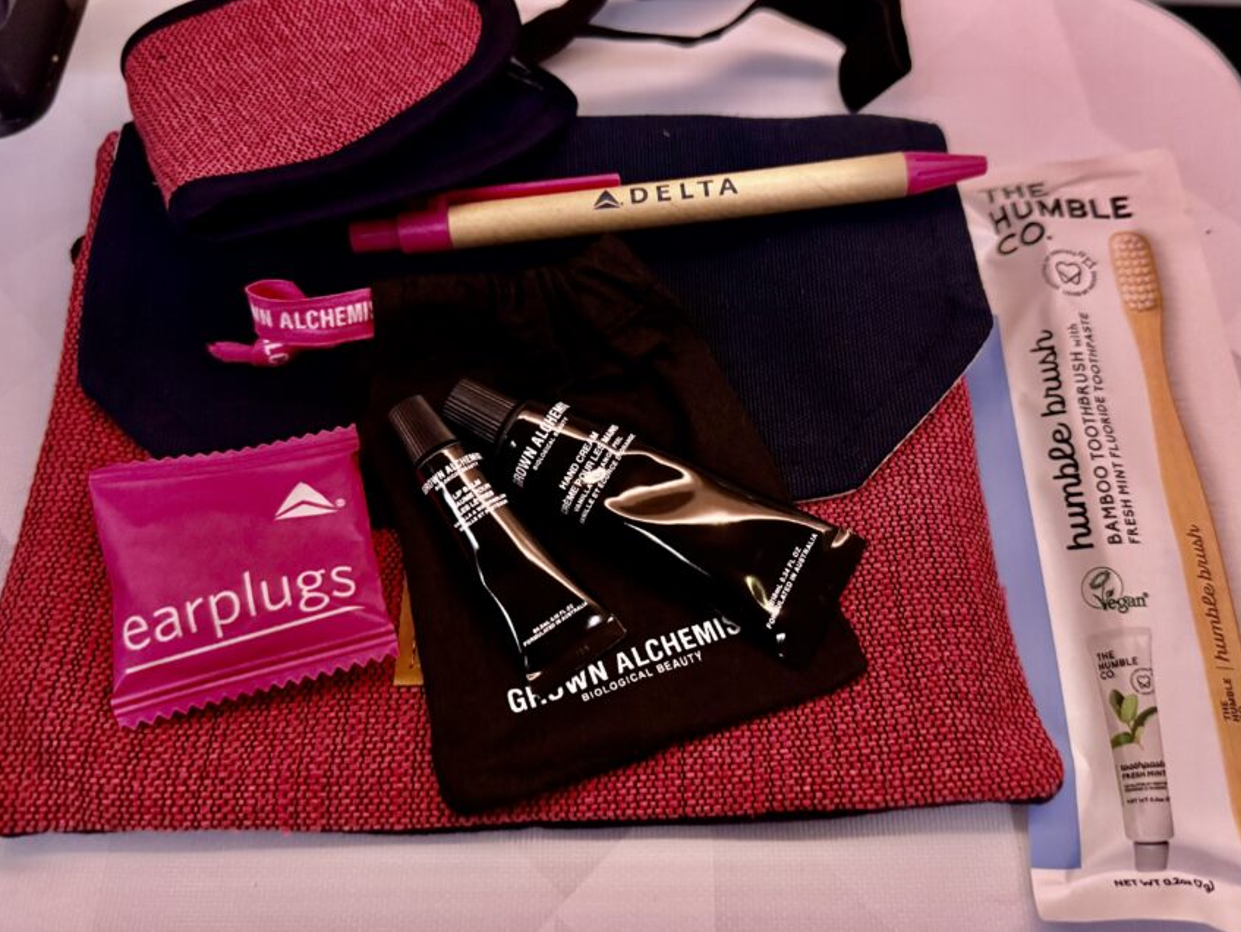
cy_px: 422
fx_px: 1040
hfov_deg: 61.6
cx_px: 670
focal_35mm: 29
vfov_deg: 48.2
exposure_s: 1/30
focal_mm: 6.86
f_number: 1.78
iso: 1000
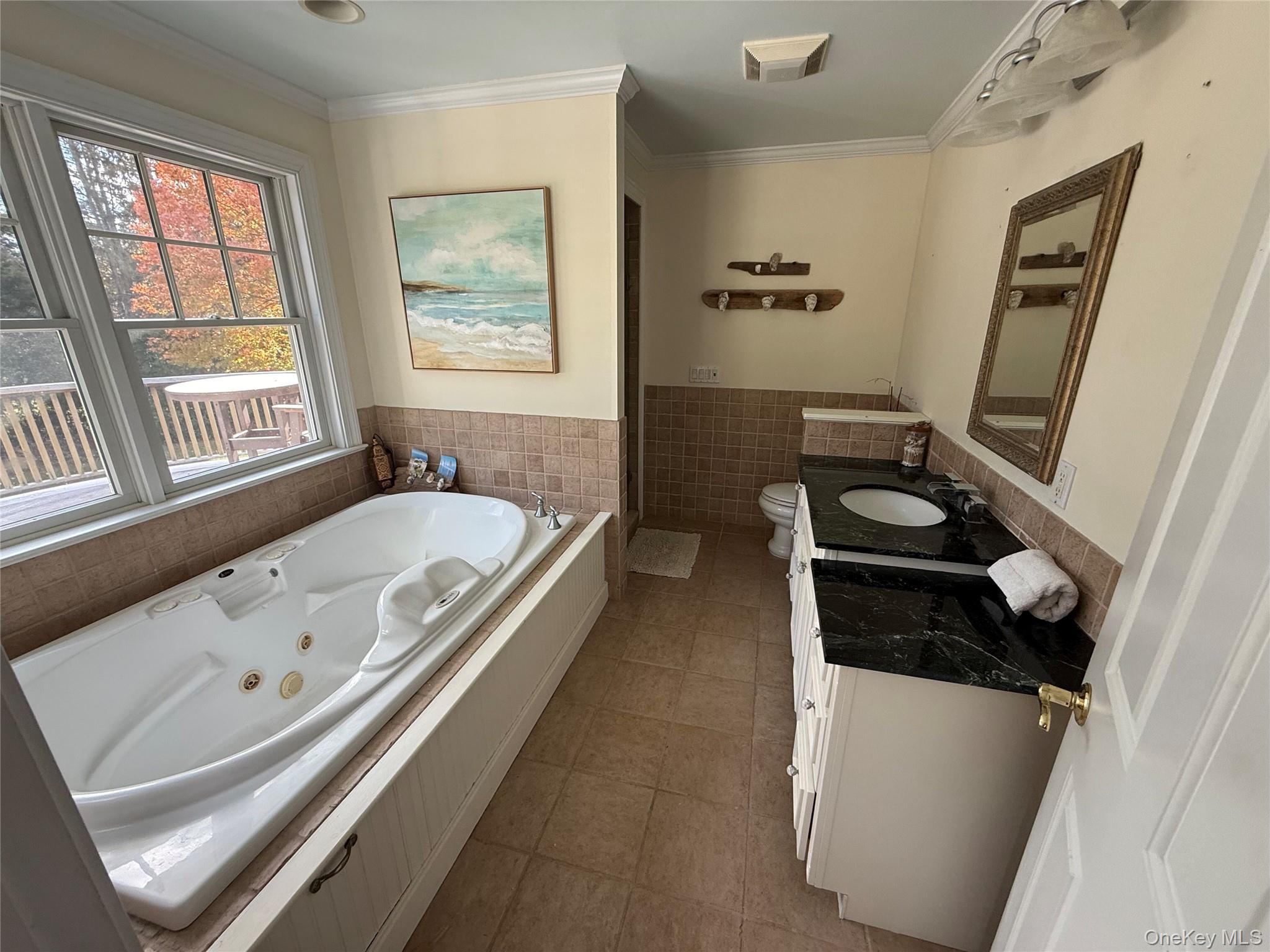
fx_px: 514
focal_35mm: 14
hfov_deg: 102.1
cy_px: 476
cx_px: 635
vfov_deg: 85.7
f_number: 2.2
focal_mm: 2.22
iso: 125
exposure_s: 1/99
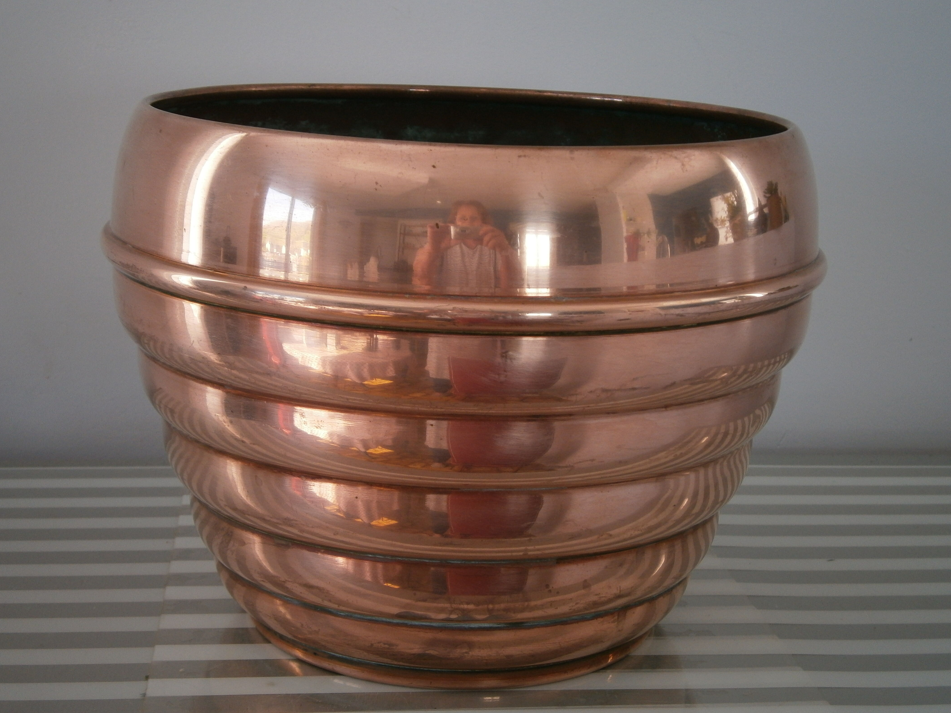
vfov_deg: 24.0
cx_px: 474
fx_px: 1676
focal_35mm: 61
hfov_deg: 31.7
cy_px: 361
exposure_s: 1/50
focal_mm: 10.7
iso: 100
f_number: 3.9
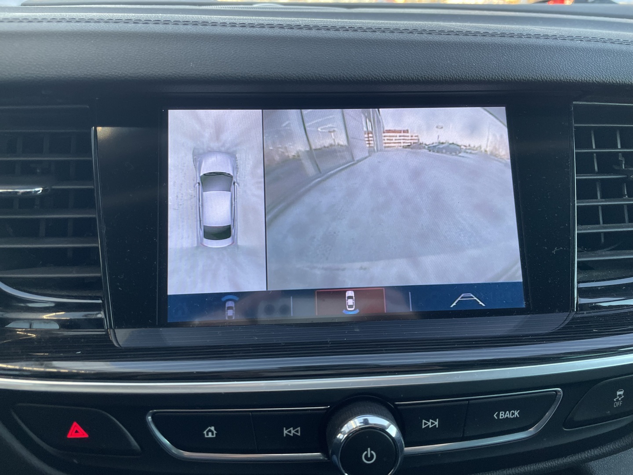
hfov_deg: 67.3
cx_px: 316
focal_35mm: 26
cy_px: 238
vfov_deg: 53.1
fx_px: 475
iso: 64
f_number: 1.6
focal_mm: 4.2
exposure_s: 1/121
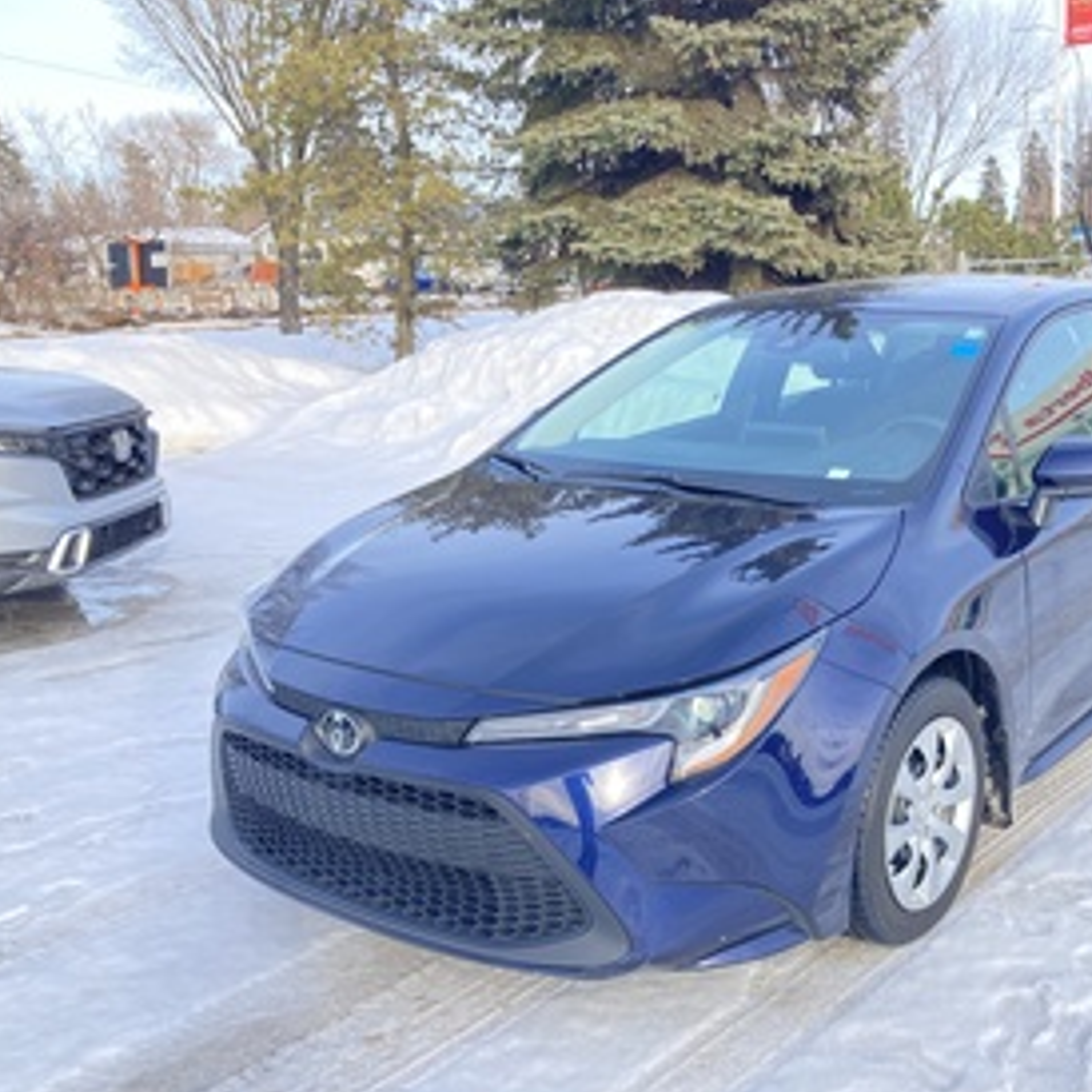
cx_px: 753
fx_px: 1356
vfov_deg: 43.8
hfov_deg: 43.1
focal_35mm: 38
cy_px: 608
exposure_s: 1/150
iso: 20
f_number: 1.8
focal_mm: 3.99
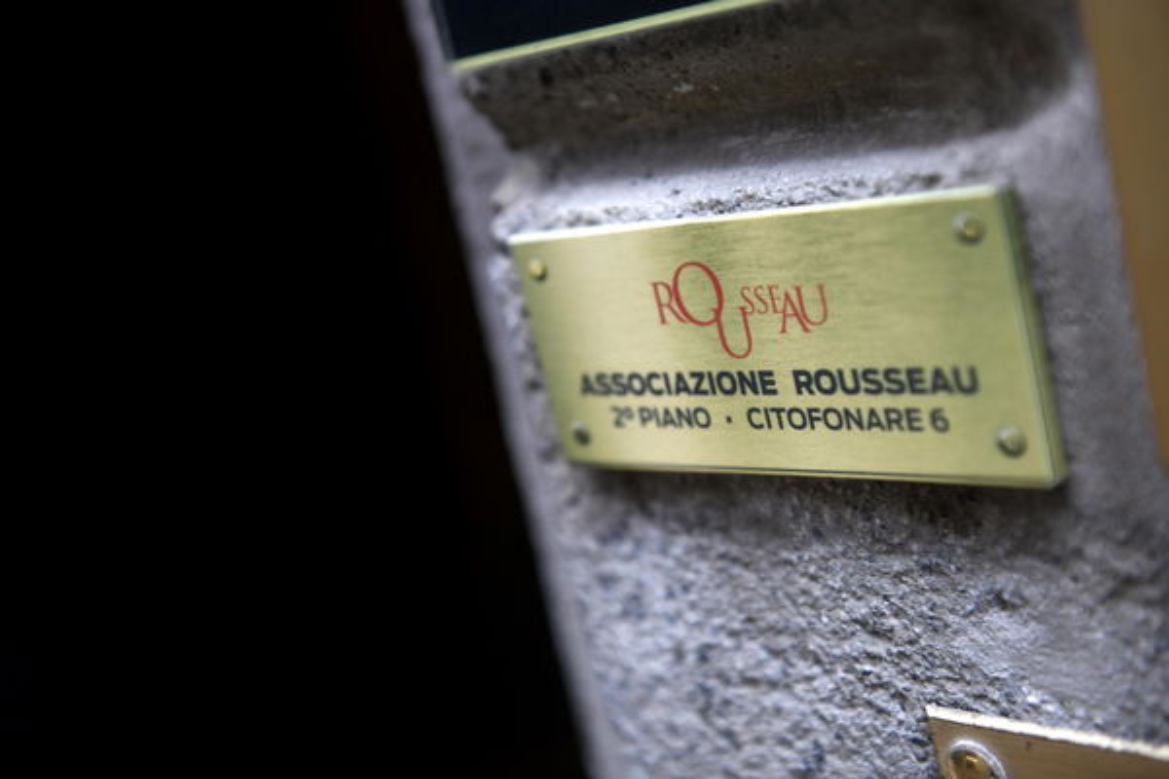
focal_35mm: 55
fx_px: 1786
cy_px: 390
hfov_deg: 36.2
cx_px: 584
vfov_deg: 24.6
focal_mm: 55
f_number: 3.2
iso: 400
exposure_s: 1/125
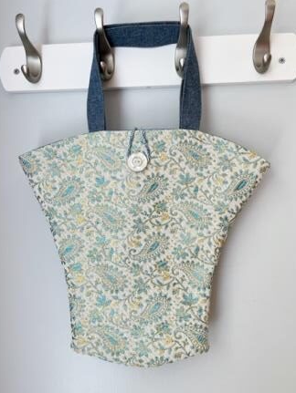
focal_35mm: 27
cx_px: 147
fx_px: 307
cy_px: 203
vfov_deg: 65.3
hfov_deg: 51.4
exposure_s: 1/120
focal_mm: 5.1
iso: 64
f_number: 1.6
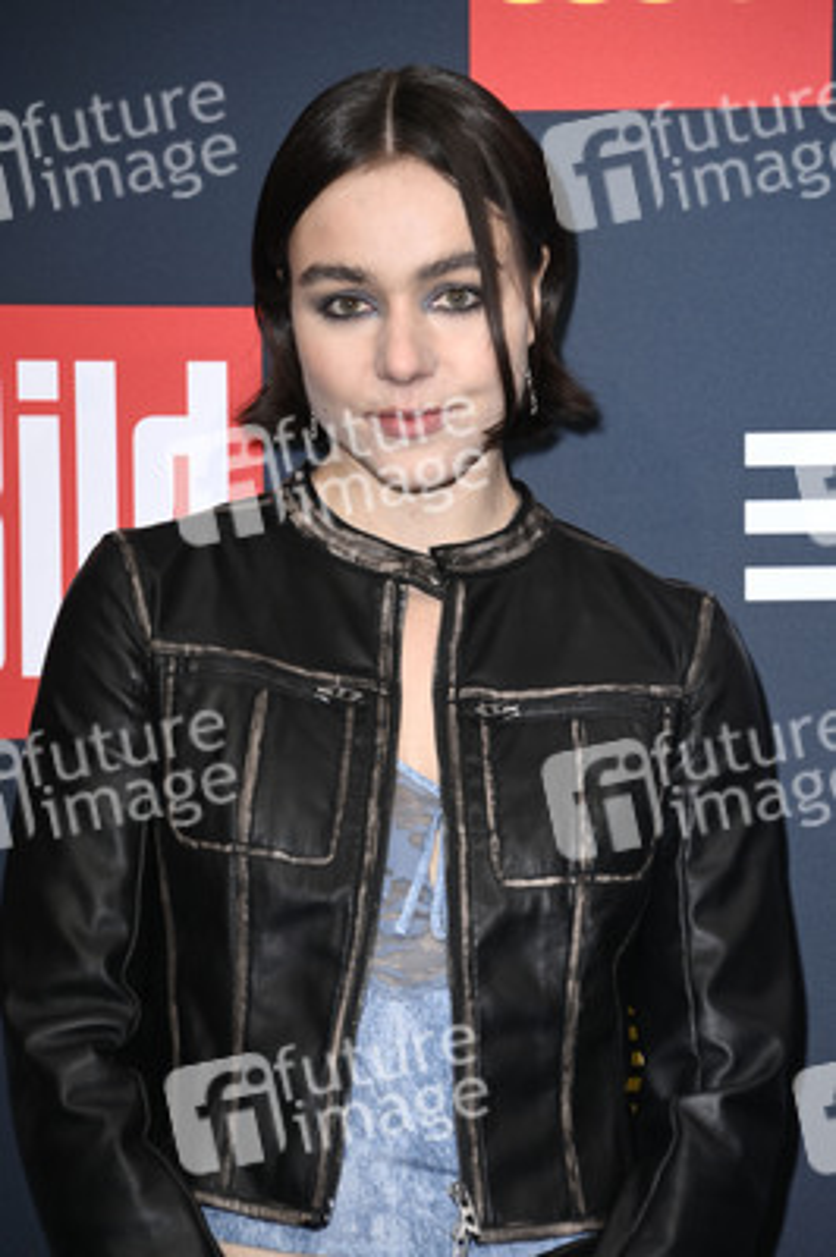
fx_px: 5059
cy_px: 628
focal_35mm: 145
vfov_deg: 14.2
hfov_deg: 9.4
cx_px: 418
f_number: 5.6
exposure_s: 1/250
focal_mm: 145
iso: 320
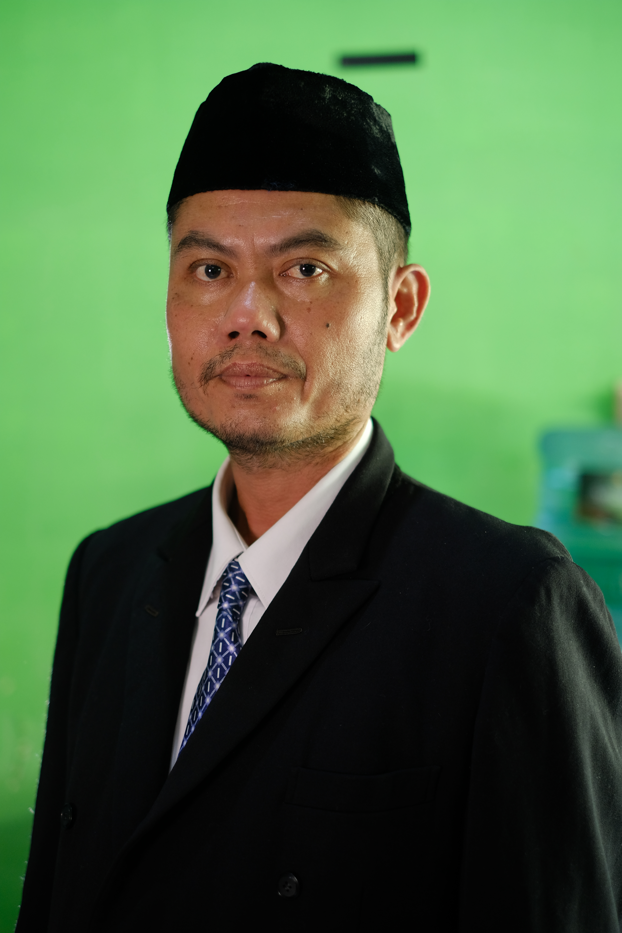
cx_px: 311
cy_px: 466
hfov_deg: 25.5
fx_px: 1373
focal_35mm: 53
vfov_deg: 37.5
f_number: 1.4
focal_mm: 35
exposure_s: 1/125
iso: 320
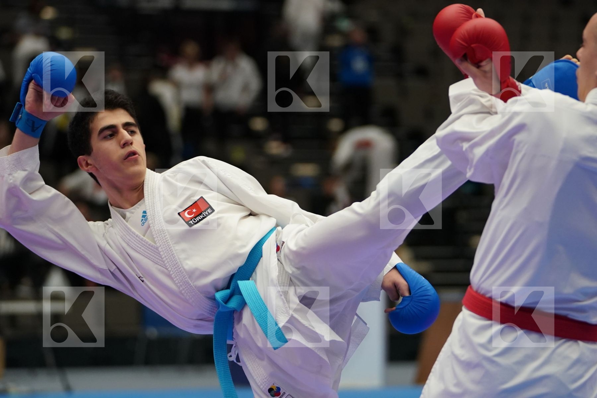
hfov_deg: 11.4
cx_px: 298
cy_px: 199
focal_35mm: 180
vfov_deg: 7.6
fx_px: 2985
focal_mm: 120
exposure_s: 1/1000
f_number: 2.8
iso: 2000
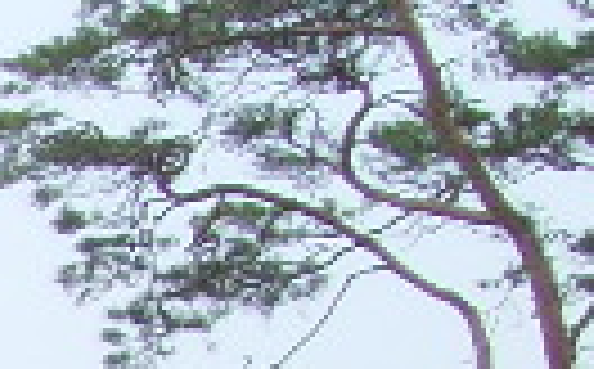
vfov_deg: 3.9
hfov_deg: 5.9
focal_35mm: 321
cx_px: -1377
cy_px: 1179
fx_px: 5188
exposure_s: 1/180
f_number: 6.3
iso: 80
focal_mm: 6.6
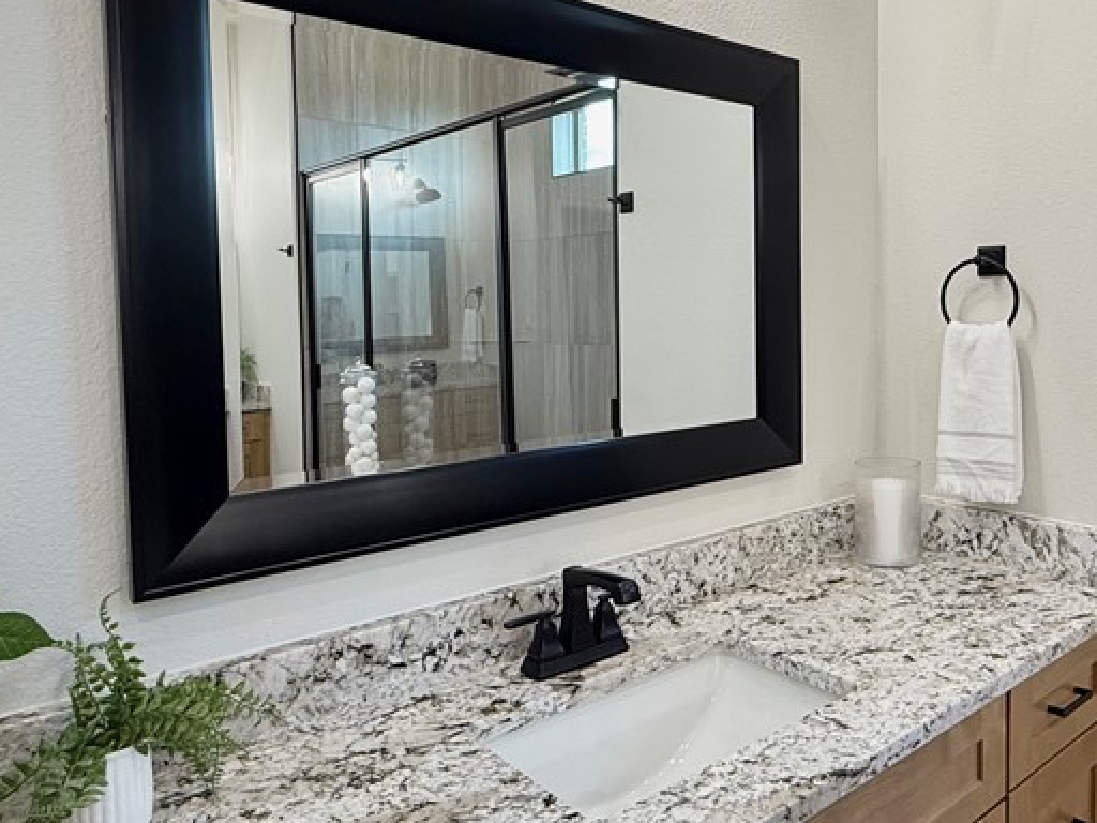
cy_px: 345
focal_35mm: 28
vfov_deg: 49.5
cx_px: 763
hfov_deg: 61.3
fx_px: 887
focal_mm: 2.22
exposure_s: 1/120
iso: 125
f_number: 2.2
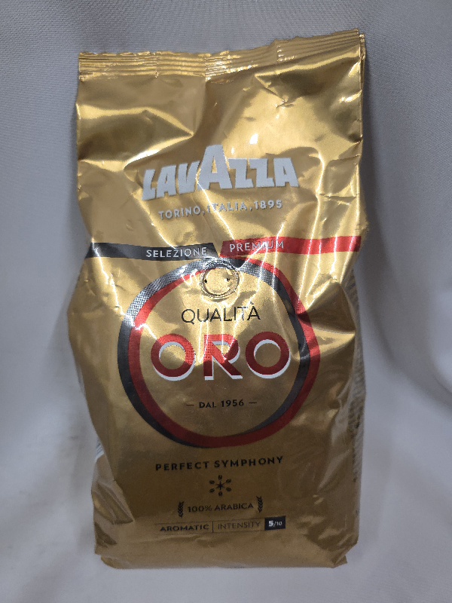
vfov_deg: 73.9
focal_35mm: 23
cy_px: 302
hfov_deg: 58.9
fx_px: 400
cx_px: 226
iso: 200
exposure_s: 1/101
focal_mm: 6.3
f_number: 1.7
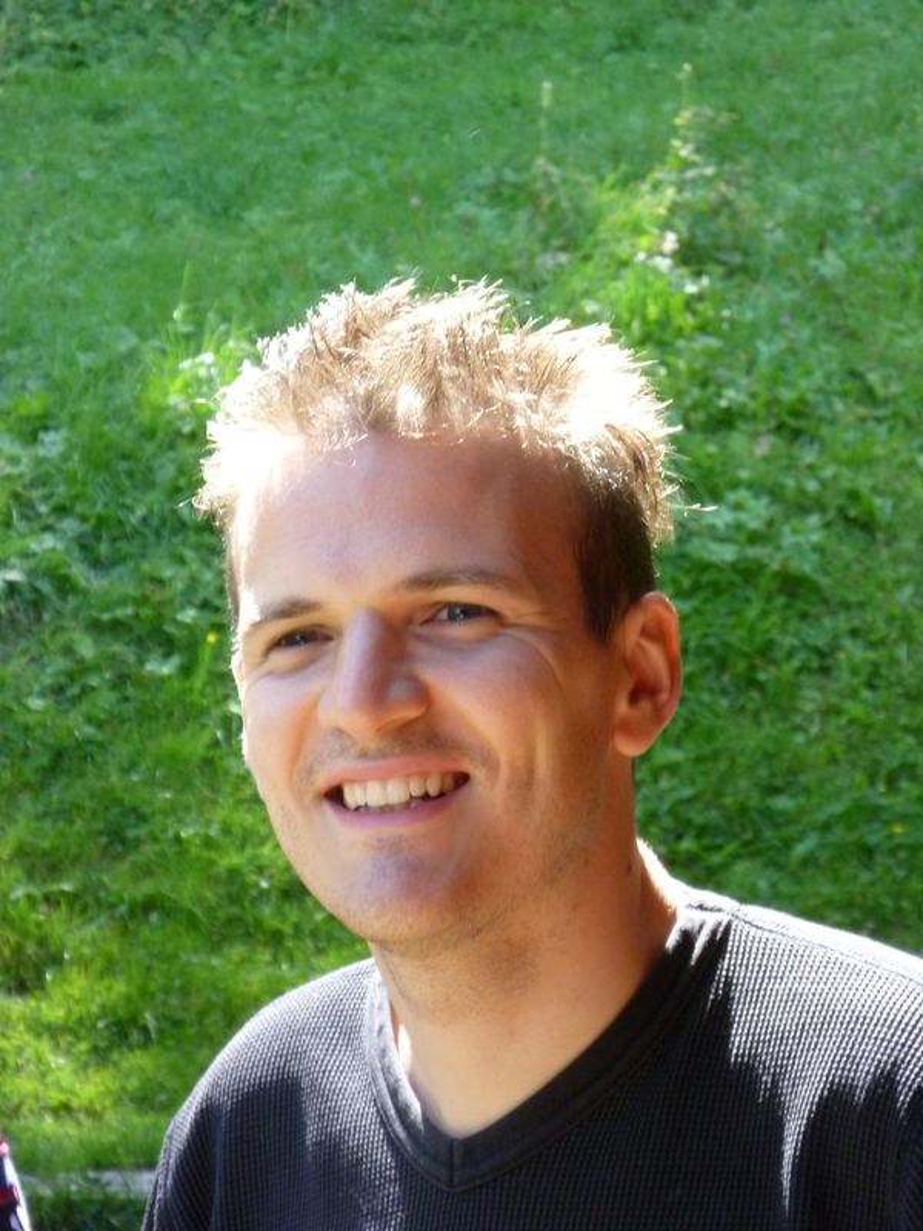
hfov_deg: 11.2
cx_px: 462
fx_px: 4693
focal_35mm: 132
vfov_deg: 14.9
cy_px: 616
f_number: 6.7
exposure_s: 1/80
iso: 400
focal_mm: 23.5
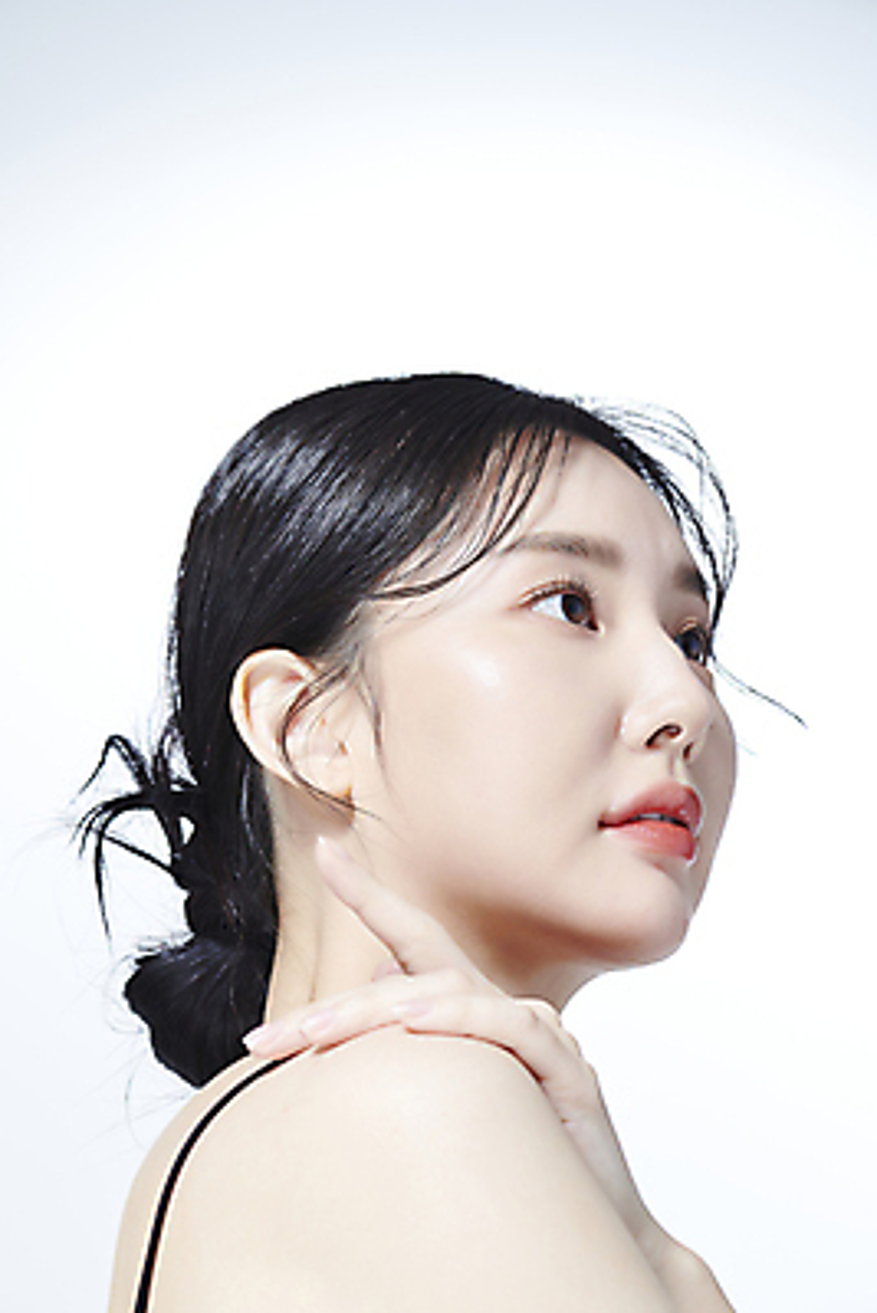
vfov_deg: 19.4
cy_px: 656
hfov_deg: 13.1
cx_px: 438
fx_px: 3833
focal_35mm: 105
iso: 64
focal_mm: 105
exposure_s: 1/125
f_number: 13
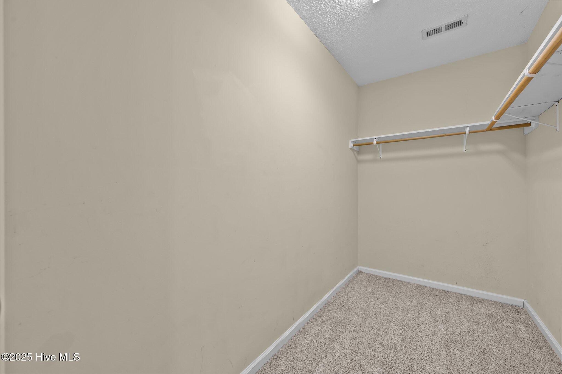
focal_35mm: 14
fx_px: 219
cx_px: 281
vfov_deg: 81.2
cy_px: 187
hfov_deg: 104.3
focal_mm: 14
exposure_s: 1.6
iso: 640
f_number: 7.1
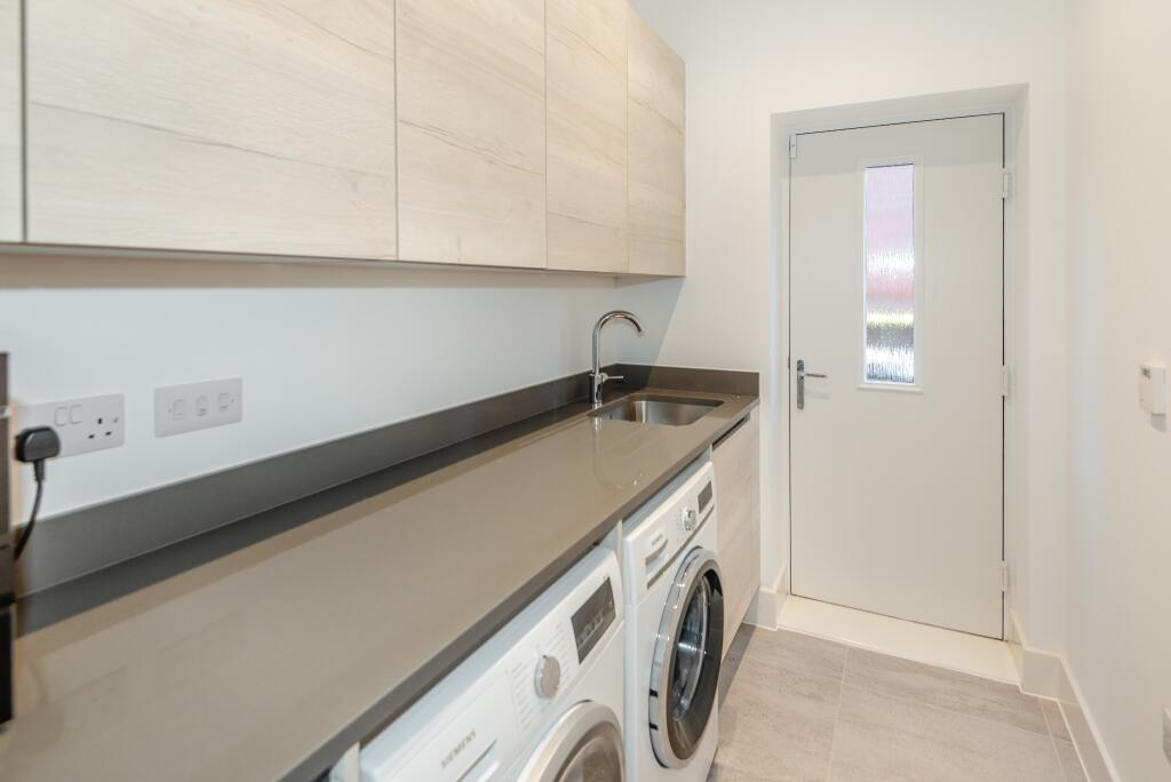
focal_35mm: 17
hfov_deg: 93.2
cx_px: 586
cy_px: 391
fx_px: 553
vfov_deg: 70.5
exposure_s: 1/15
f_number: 5
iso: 250
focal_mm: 17
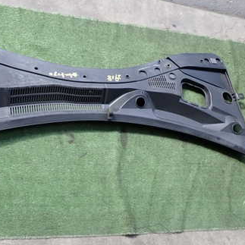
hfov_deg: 39.7
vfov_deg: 40.8
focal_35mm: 41
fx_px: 328
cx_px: 59
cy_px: 106
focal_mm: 4.5
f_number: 2
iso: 100
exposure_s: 1/125
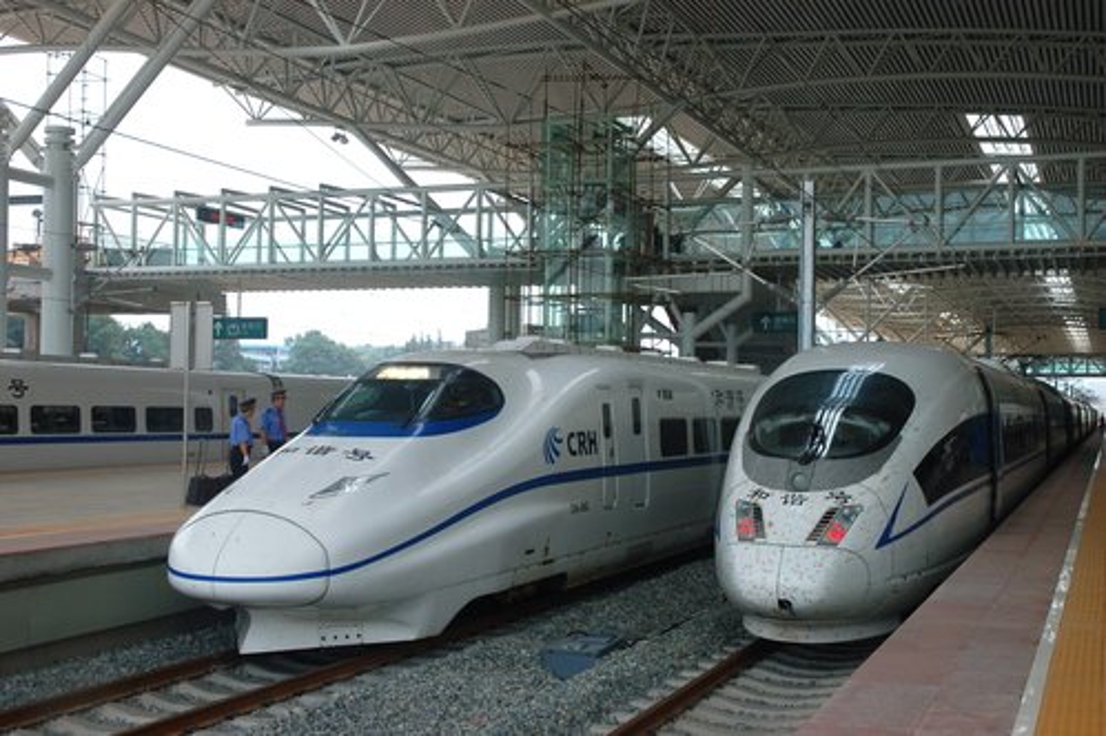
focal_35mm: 46
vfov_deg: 28.9
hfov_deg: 42.3
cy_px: 368
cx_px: 553
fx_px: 1428
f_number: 9
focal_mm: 31
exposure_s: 1/320
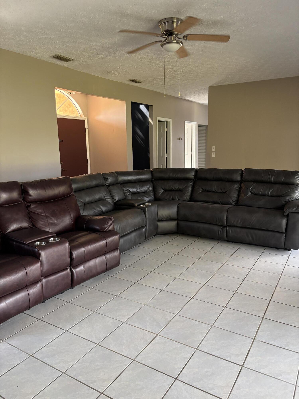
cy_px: 200
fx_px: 299
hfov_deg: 53.1
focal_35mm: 26
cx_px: 150
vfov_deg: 67.3
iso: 200
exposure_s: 1/60
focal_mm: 5.96
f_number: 1.6
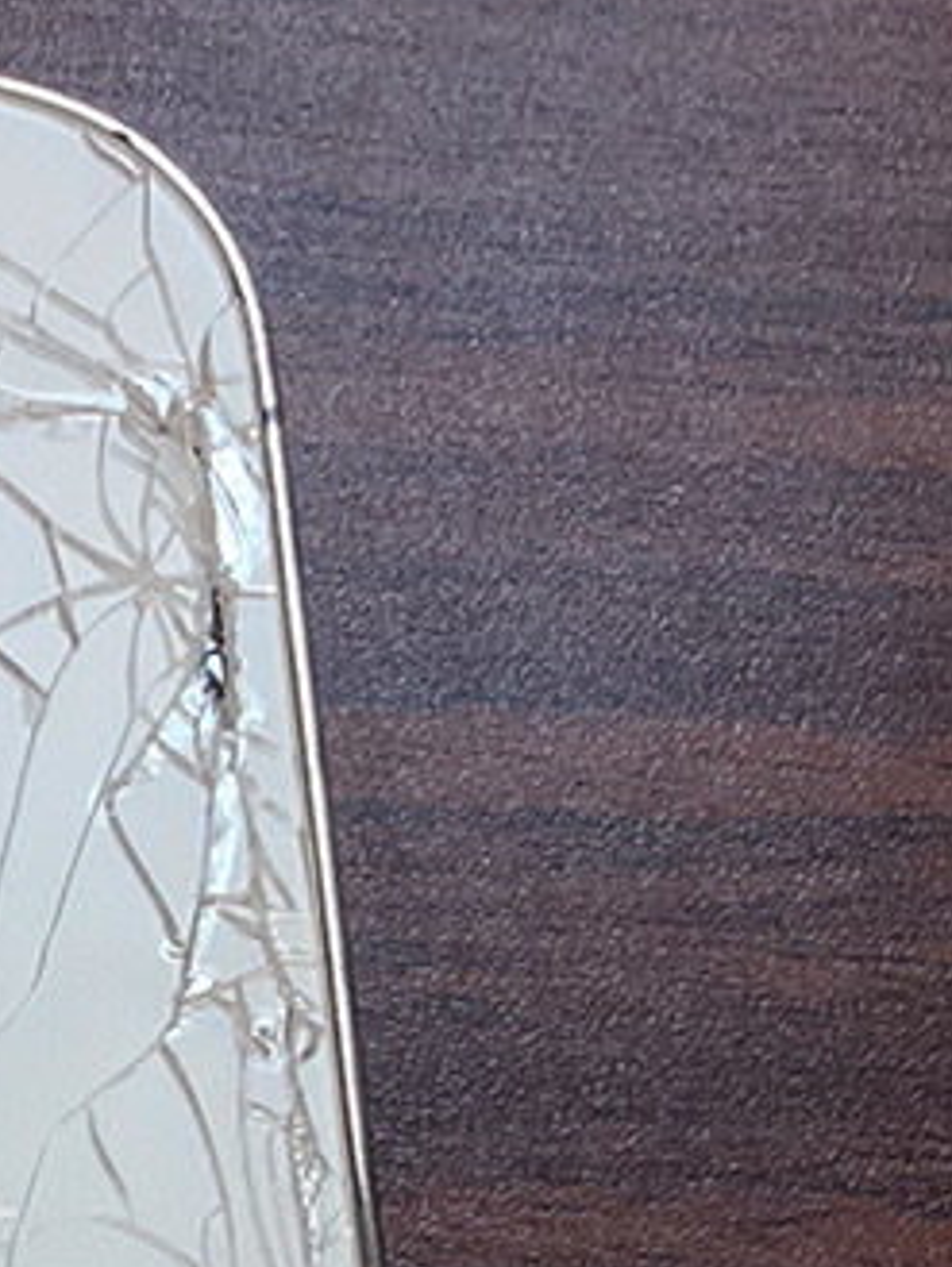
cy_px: 2172
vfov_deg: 15.4
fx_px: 4141
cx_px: -763
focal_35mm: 113
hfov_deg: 12.1
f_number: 2.4
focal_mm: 3.3
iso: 80
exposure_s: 1/60
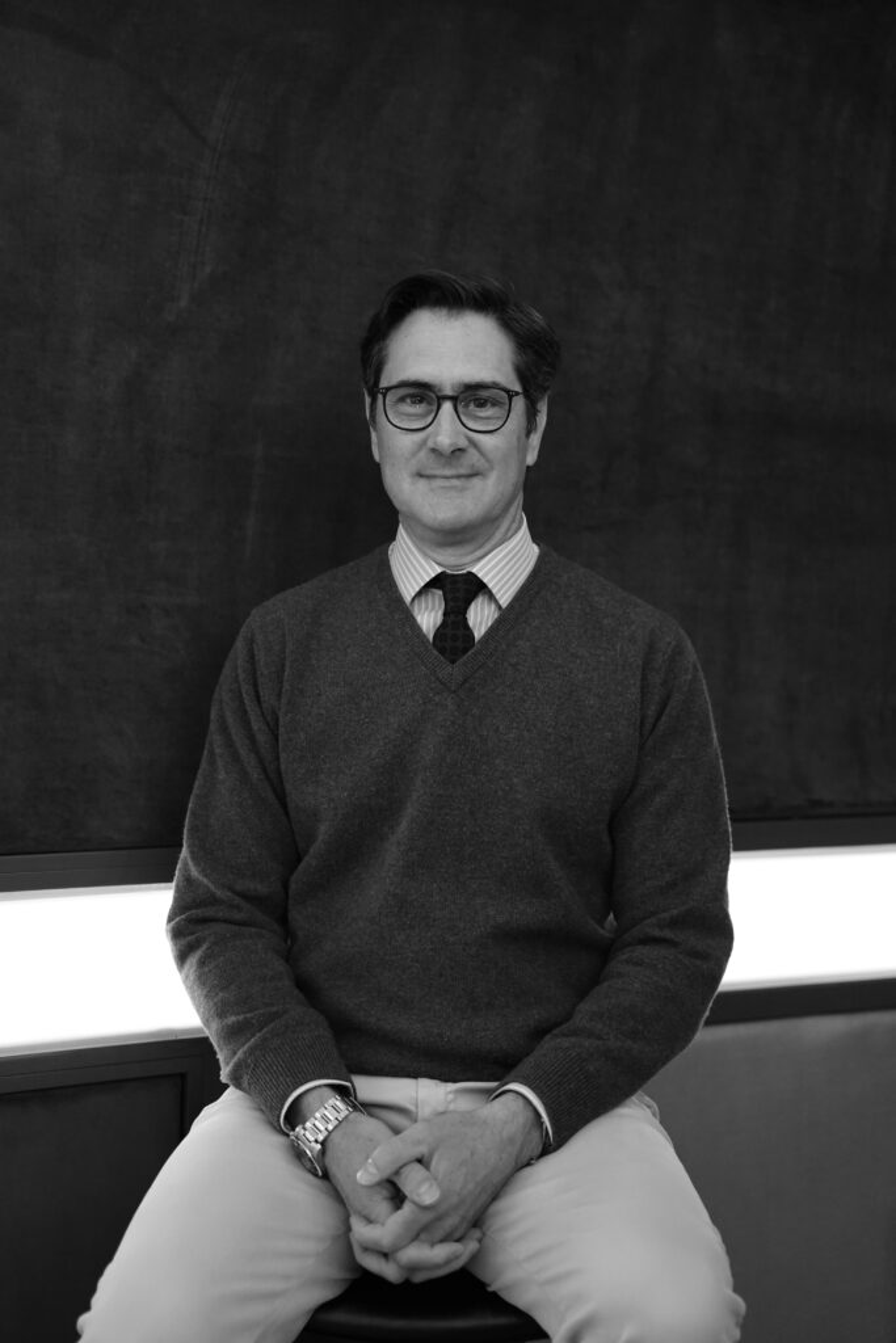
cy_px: 672
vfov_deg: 35.7
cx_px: 448
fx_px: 2086
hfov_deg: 24.2
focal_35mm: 56
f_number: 2.8
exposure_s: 1/80
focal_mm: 55.9
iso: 4000
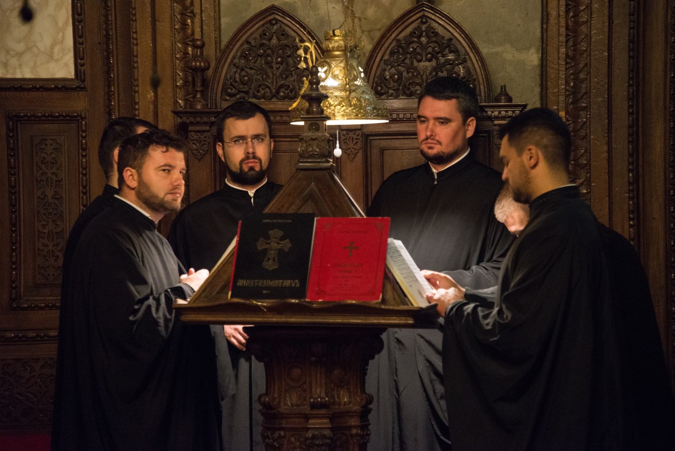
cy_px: 226
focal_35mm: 190
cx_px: 338
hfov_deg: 10.8
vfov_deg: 7.2
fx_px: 3564
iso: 4000
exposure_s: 1/30
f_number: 5.6
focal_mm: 190
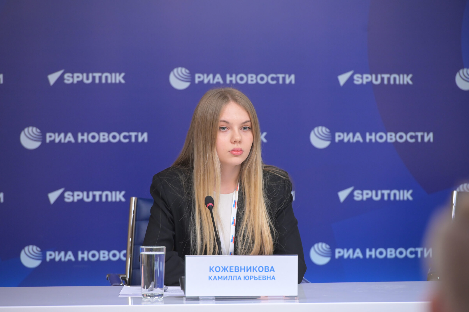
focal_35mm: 196
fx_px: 2553
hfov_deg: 10.5
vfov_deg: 7.0
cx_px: 235
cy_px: 155
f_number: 4
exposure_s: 1/250
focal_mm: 195
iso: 2500
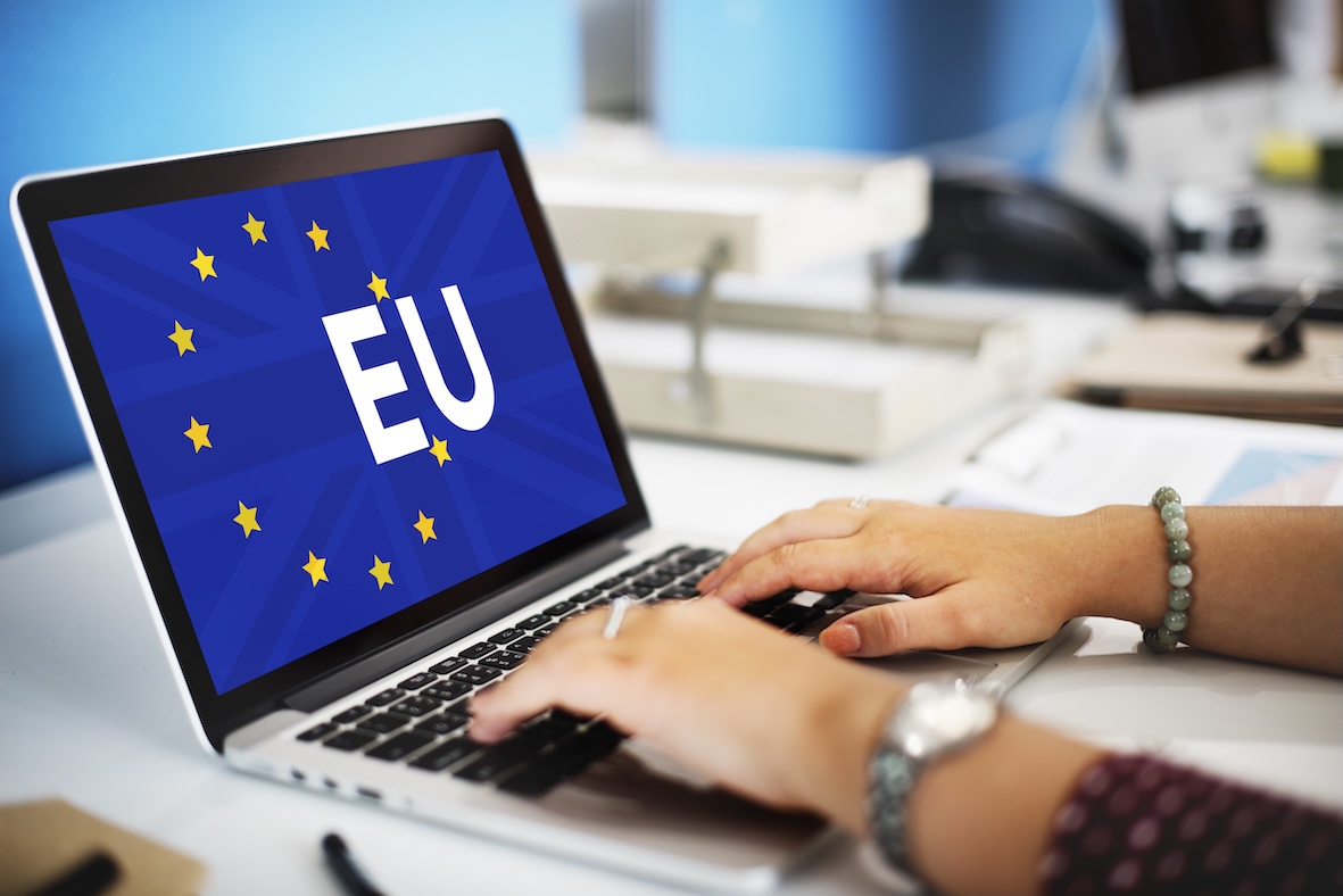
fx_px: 1866
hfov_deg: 39.6
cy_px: 448
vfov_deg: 27.0
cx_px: 672
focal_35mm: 50
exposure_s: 1/125
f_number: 2
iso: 100
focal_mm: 50
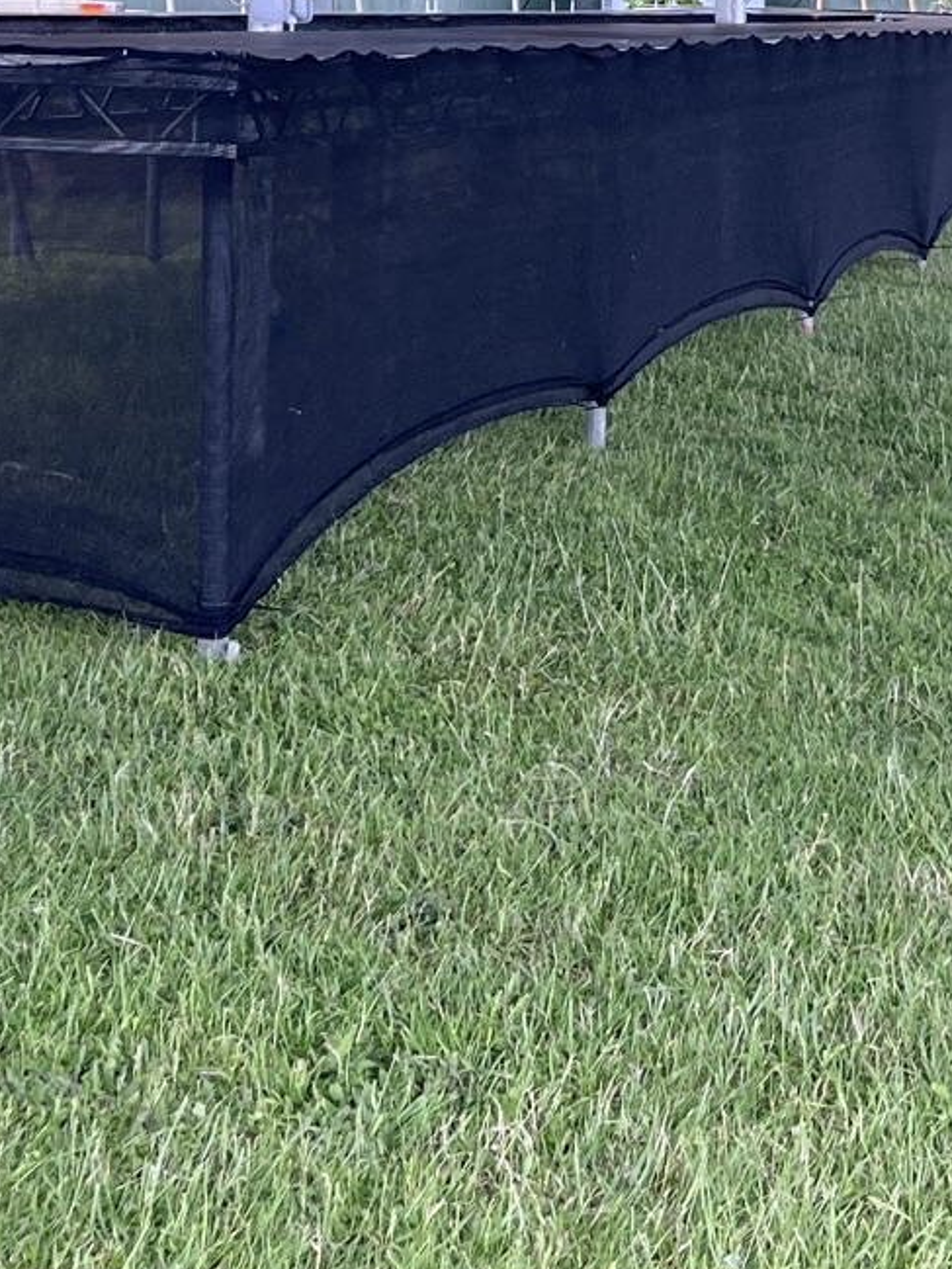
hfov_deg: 17.8
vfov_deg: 22.9
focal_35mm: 82
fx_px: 3006
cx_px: 801
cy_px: 8
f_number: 1.6
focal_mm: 5.1
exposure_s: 1/155
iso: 64
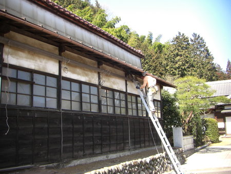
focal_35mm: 38
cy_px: 87
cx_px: 116
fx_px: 254
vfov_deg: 37.8
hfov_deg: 49.0
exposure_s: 1/125
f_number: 3.4
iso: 64
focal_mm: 6.3
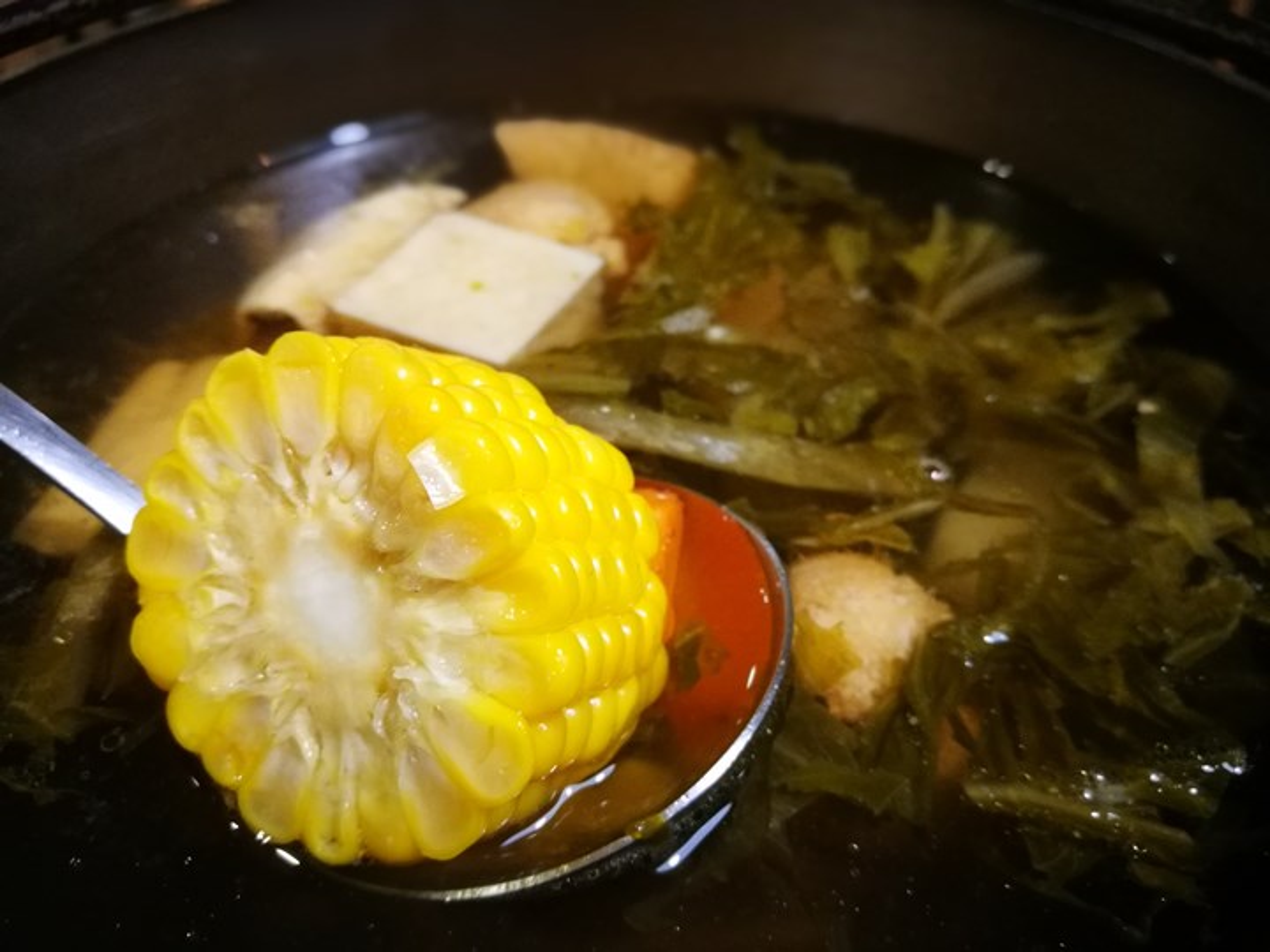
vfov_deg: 51.4
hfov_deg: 65.3
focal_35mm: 27
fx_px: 991
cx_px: 635
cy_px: 476
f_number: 4
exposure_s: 1/20
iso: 500
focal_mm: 4.5
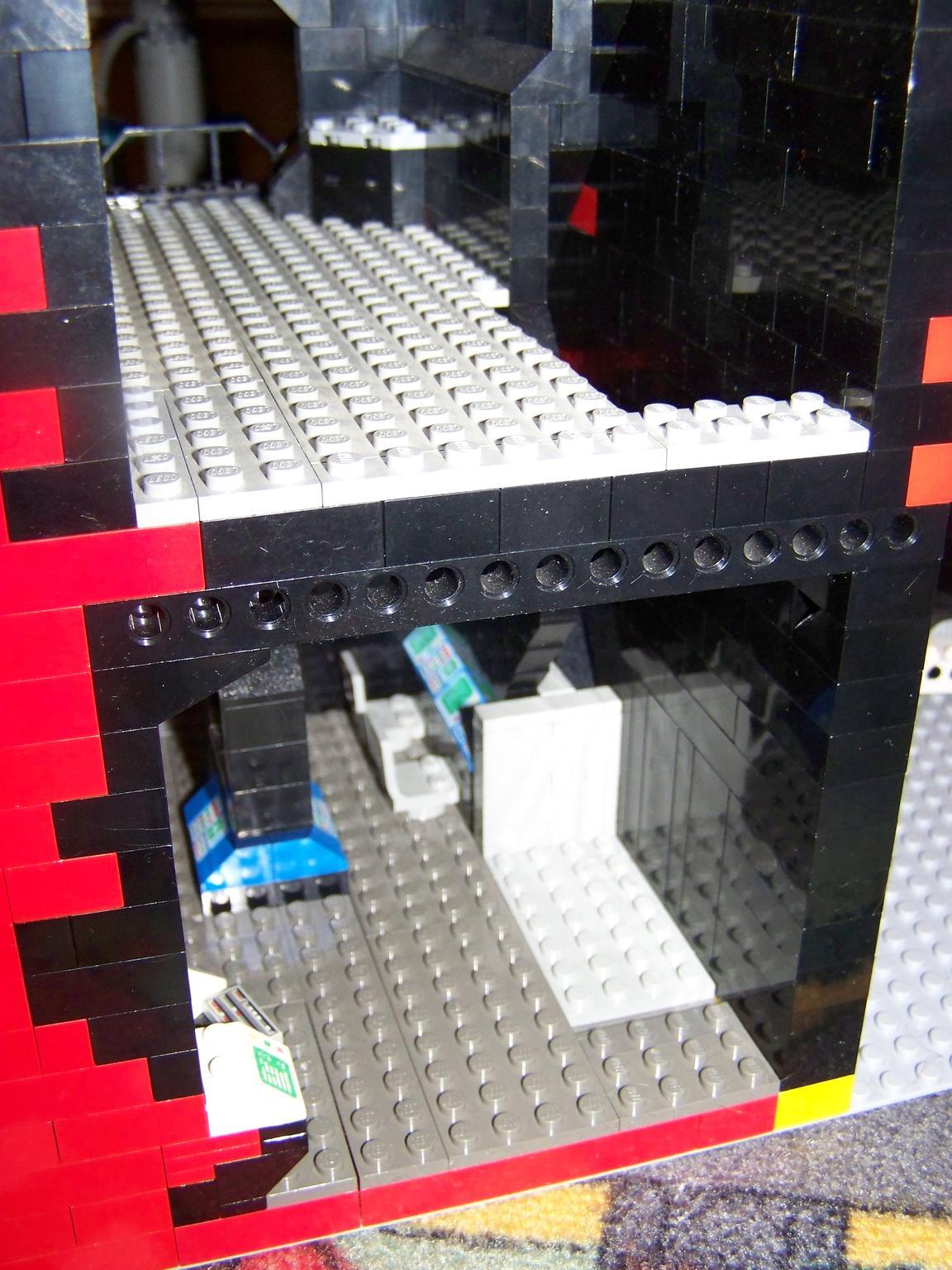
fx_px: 1393
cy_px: 635
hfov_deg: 37.7
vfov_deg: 49.0
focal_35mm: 38
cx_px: 476
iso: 200
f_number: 2.8
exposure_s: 1/30
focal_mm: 6.3
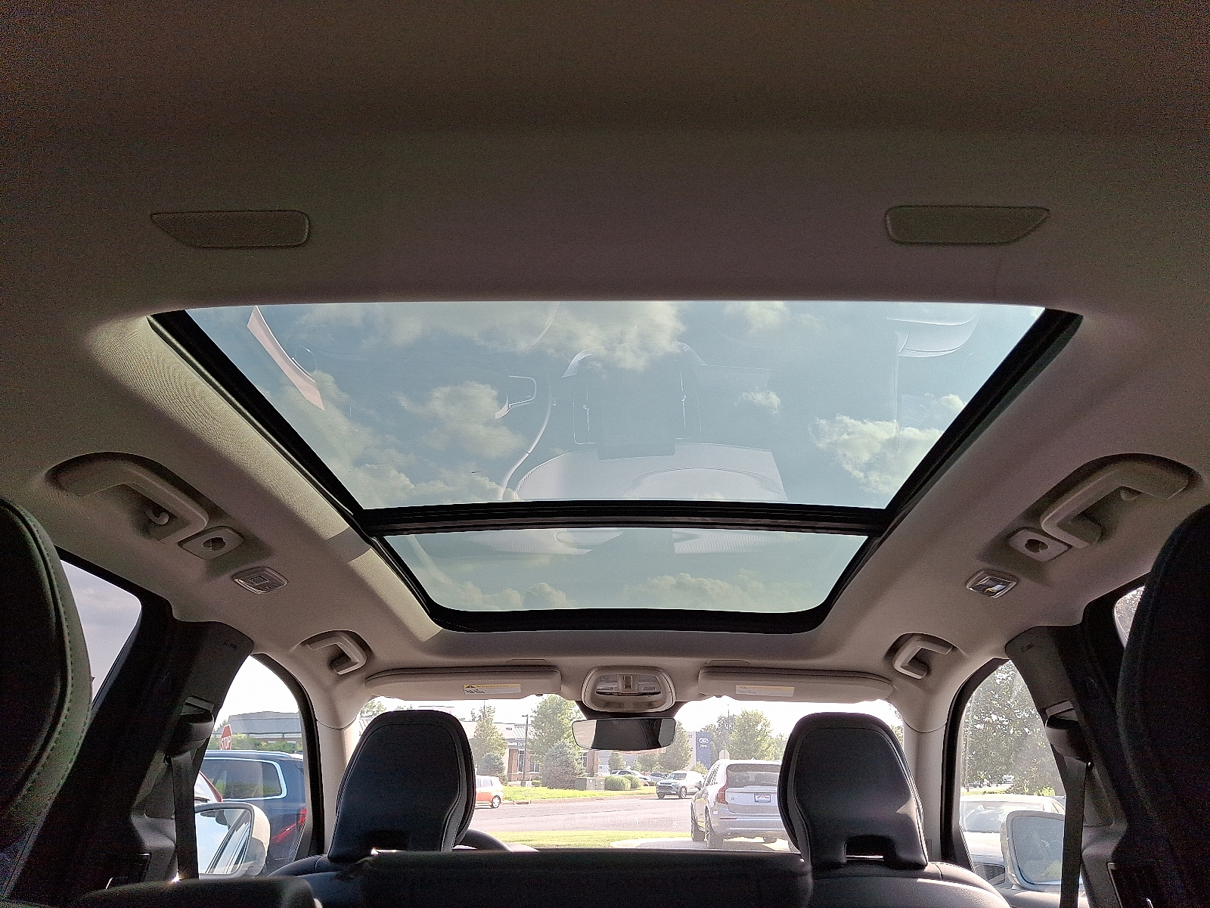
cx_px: 605
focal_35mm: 25
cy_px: 454
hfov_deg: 69.4
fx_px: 874
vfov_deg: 54.9
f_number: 1.8
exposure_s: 1/222
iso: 25
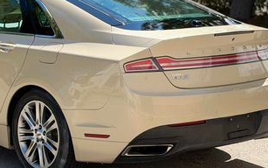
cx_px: 75
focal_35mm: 106
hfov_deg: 19.5
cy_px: 69
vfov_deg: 12.3
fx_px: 774
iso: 64
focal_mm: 6.76
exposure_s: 1/3891
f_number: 1.78
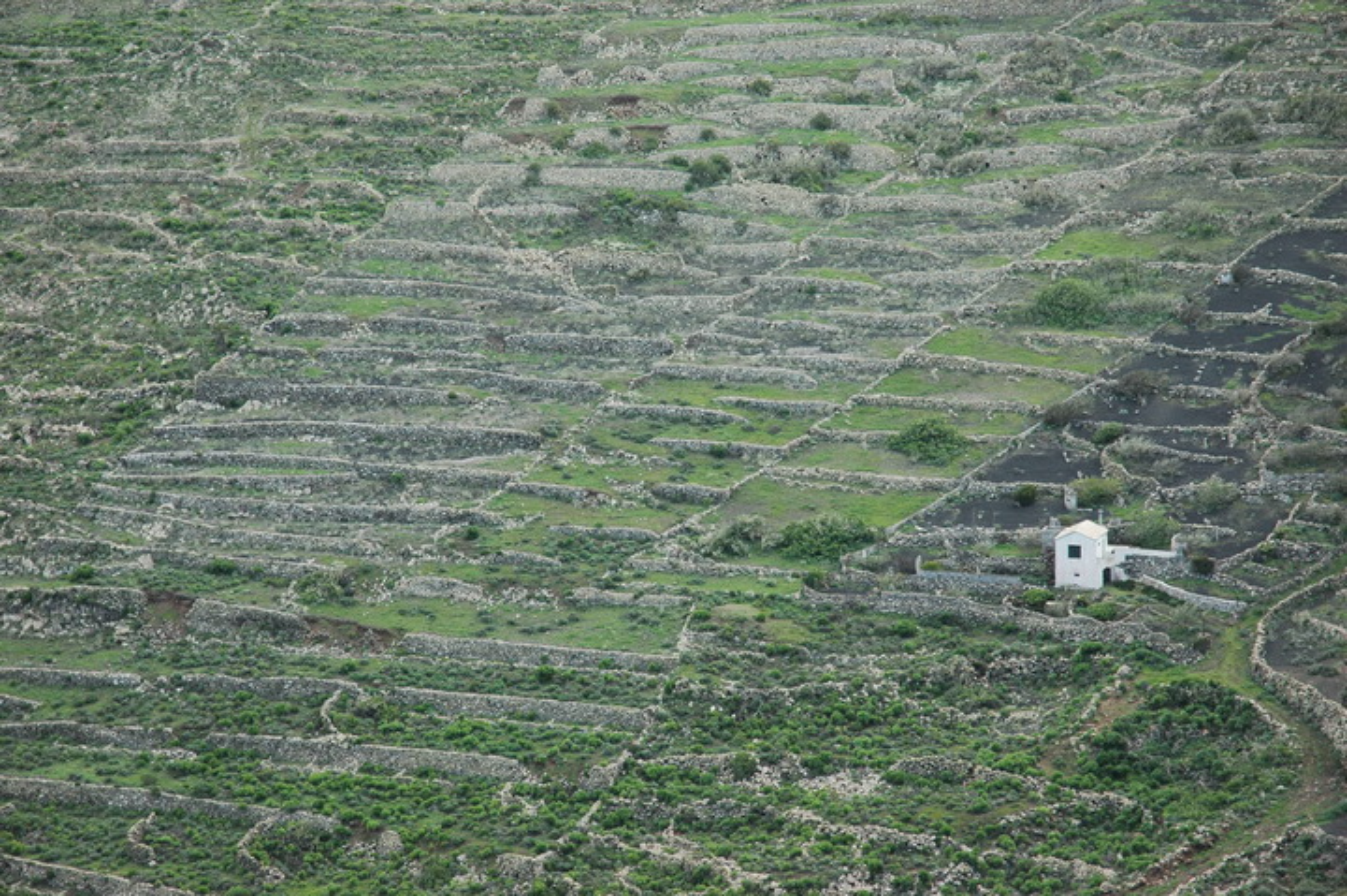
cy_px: 448
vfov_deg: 13.0
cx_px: 674
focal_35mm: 105
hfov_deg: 19.5
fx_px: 3926
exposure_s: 1/200
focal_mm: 70
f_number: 7.1
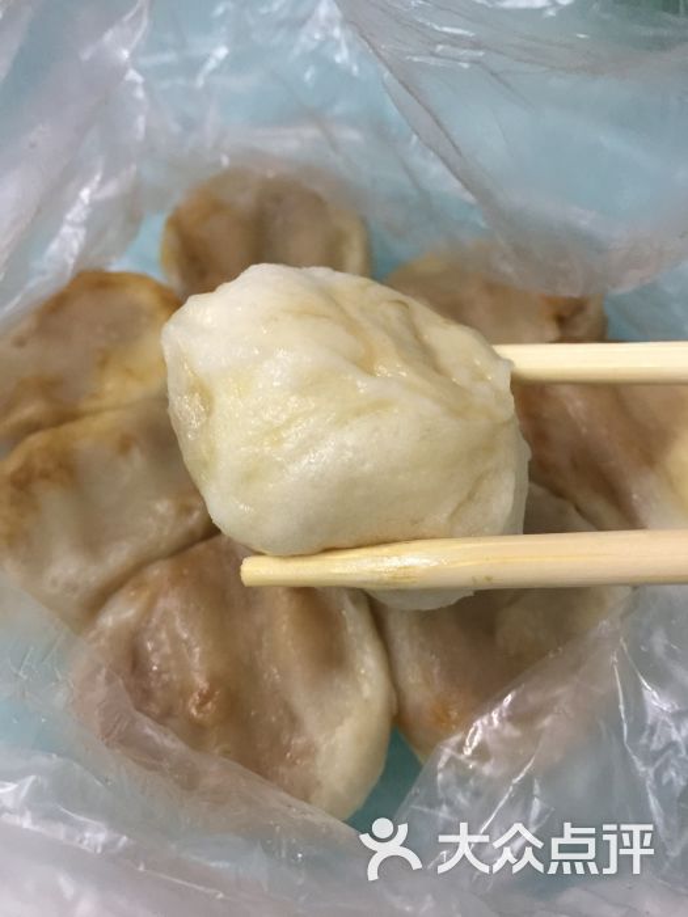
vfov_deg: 61.7
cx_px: 344
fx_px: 769
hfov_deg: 48.2
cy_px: 458
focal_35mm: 29
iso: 125
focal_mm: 4.15
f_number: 2.2
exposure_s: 1/17
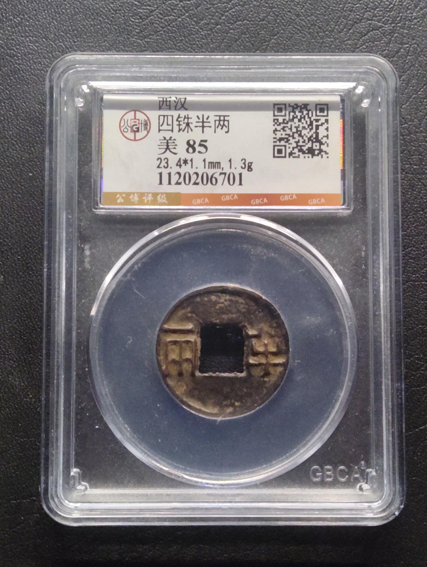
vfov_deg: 38.1
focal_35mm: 50
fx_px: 820
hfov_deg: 29.2
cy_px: 284
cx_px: 214
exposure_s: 1/50
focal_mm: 3.42
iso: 640
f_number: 2.2
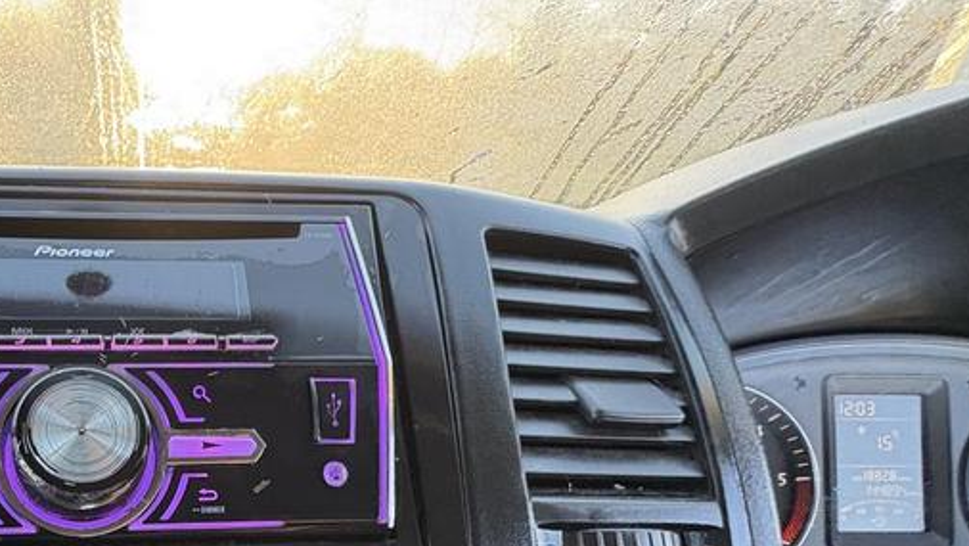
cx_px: 140
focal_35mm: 27
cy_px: 519
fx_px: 694
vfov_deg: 39.0
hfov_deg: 61.5
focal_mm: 2.22
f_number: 2.2
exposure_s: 1/60
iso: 320
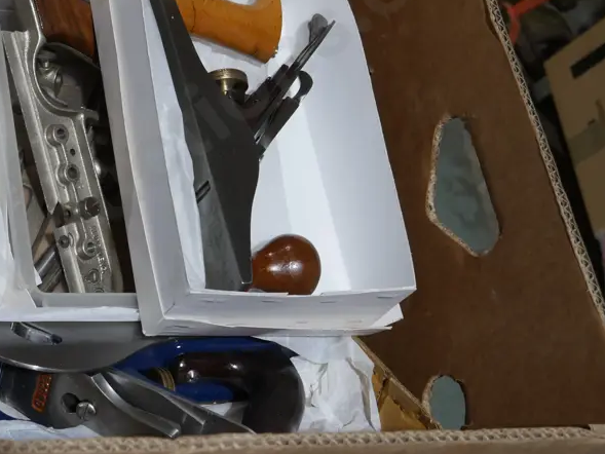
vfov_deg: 18.4
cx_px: 121
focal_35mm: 80
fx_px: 1398
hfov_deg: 24.0
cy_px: 186
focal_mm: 23
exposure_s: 1/60
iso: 320
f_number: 5.1
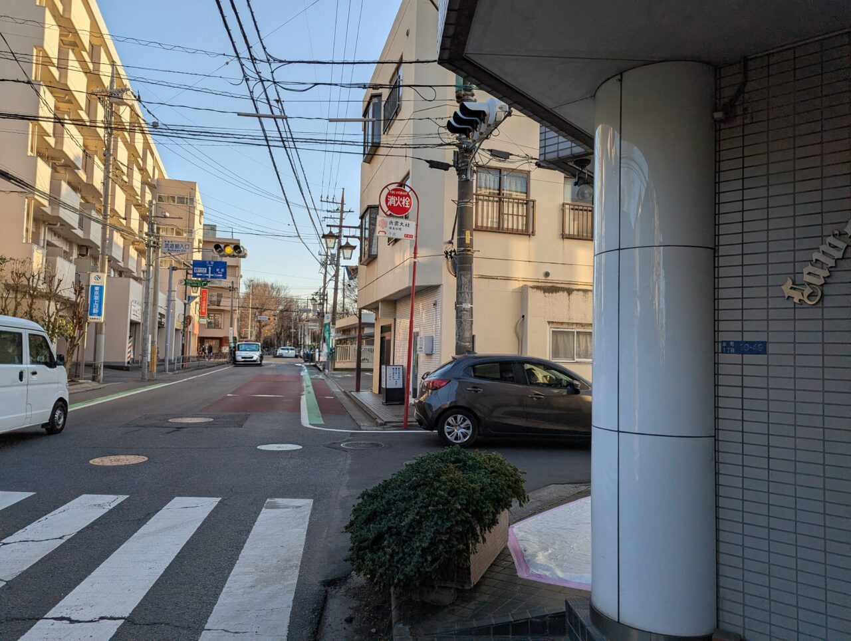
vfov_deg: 56.9
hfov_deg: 71.5
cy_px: 320
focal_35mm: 24
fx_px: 591
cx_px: 426
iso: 43
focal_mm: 6.81
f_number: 1.85
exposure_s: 1/1099
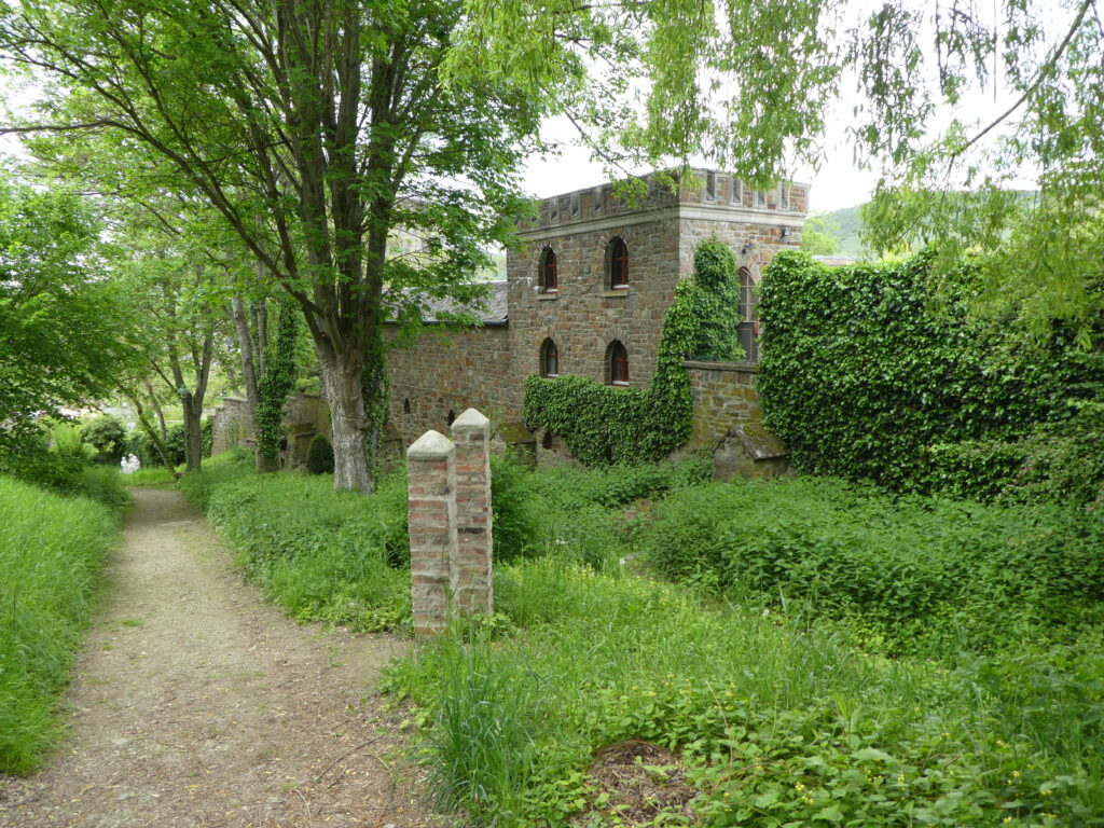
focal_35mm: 24
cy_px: 414
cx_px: 552
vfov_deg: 56.8
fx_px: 765
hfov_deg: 71.6
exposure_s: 1/60
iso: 80
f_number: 3.3
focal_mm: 4.3
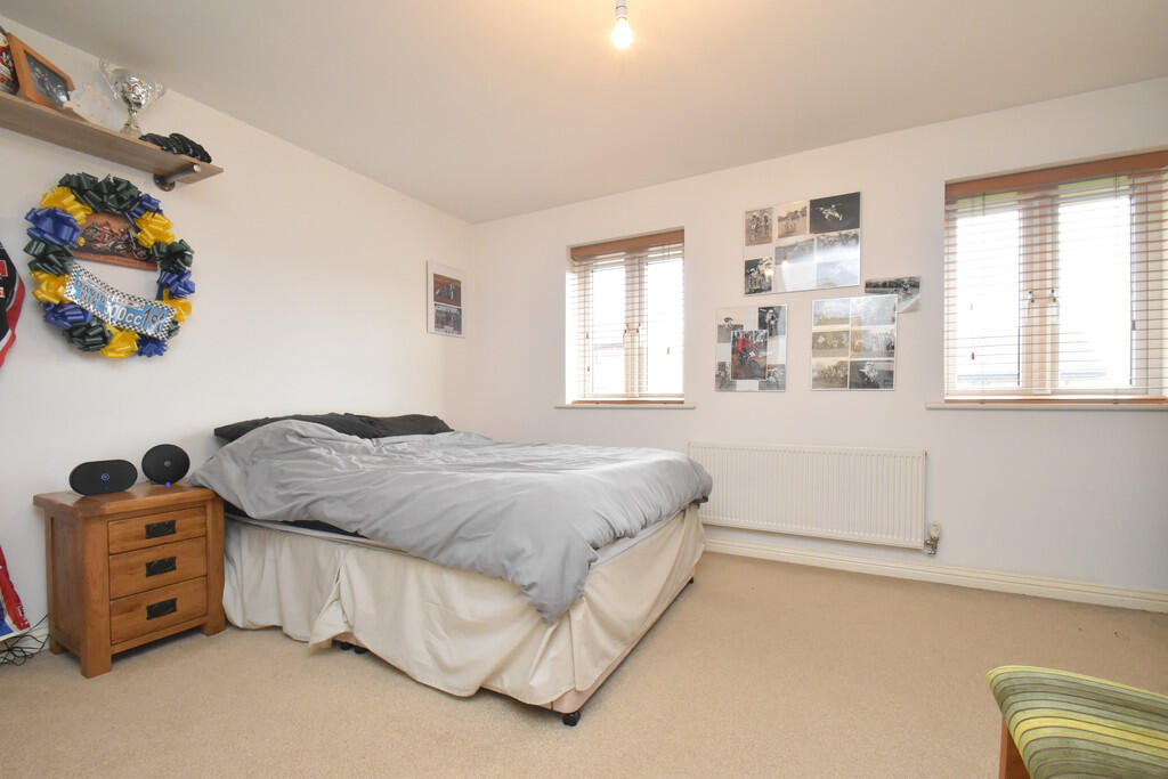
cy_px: 390
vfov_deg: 77.3
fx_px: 487
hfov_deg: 100.4
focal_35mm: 15
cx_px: 584
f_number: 9
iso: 1600
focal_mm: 10
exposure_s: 1/60
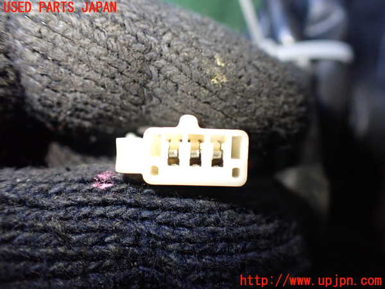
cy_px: 144
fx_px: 334
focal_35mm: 30
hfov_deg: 60.0
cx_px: 192
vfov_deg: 46.8
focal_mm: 5.4
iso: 500
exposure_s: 1/125
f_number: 2.3
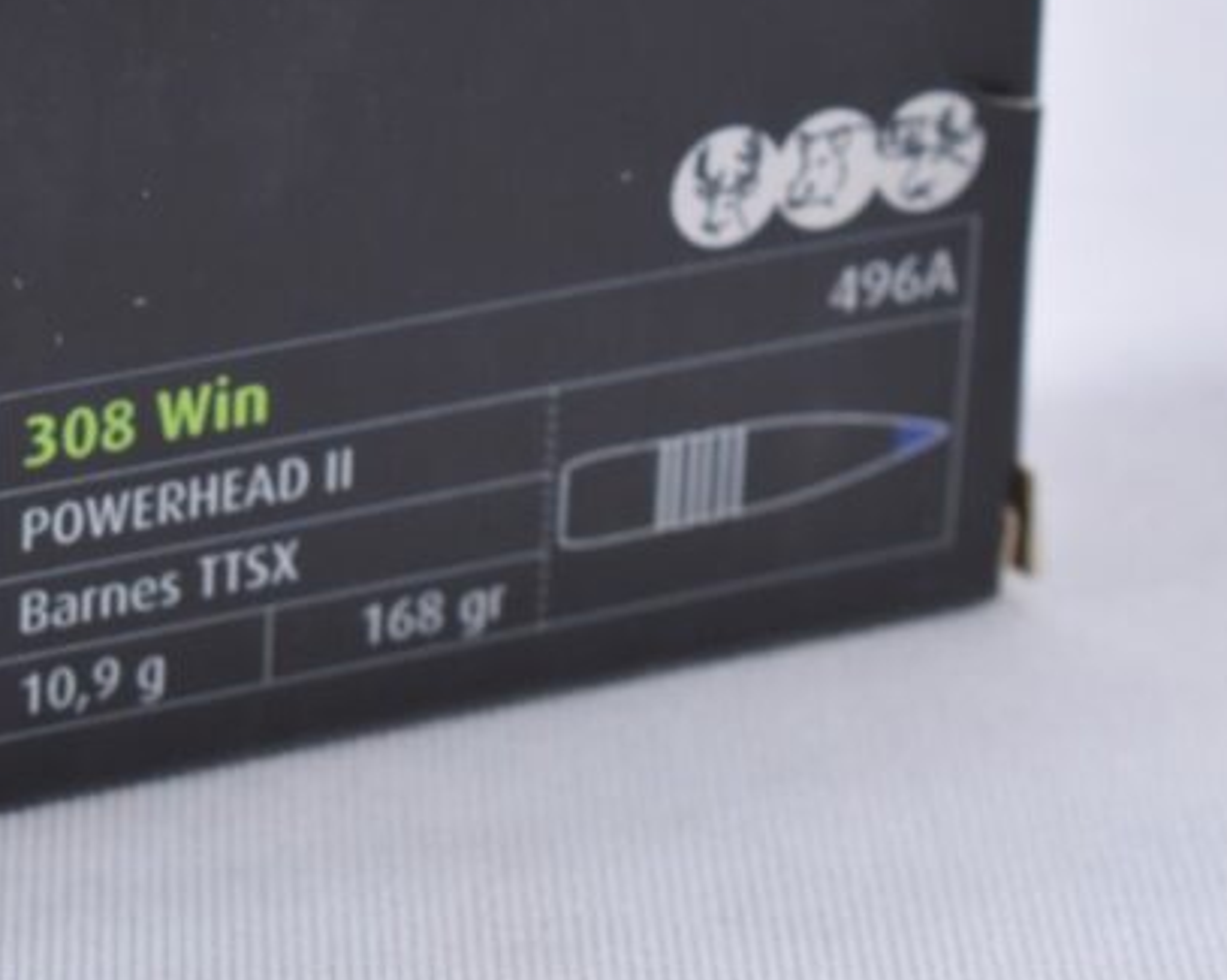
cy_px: 145
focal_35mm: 228
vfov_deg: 6.8
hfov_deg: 8.4
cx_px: -247
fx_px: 8288
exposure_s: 1/50
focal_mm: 55
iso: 640
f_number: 5.6
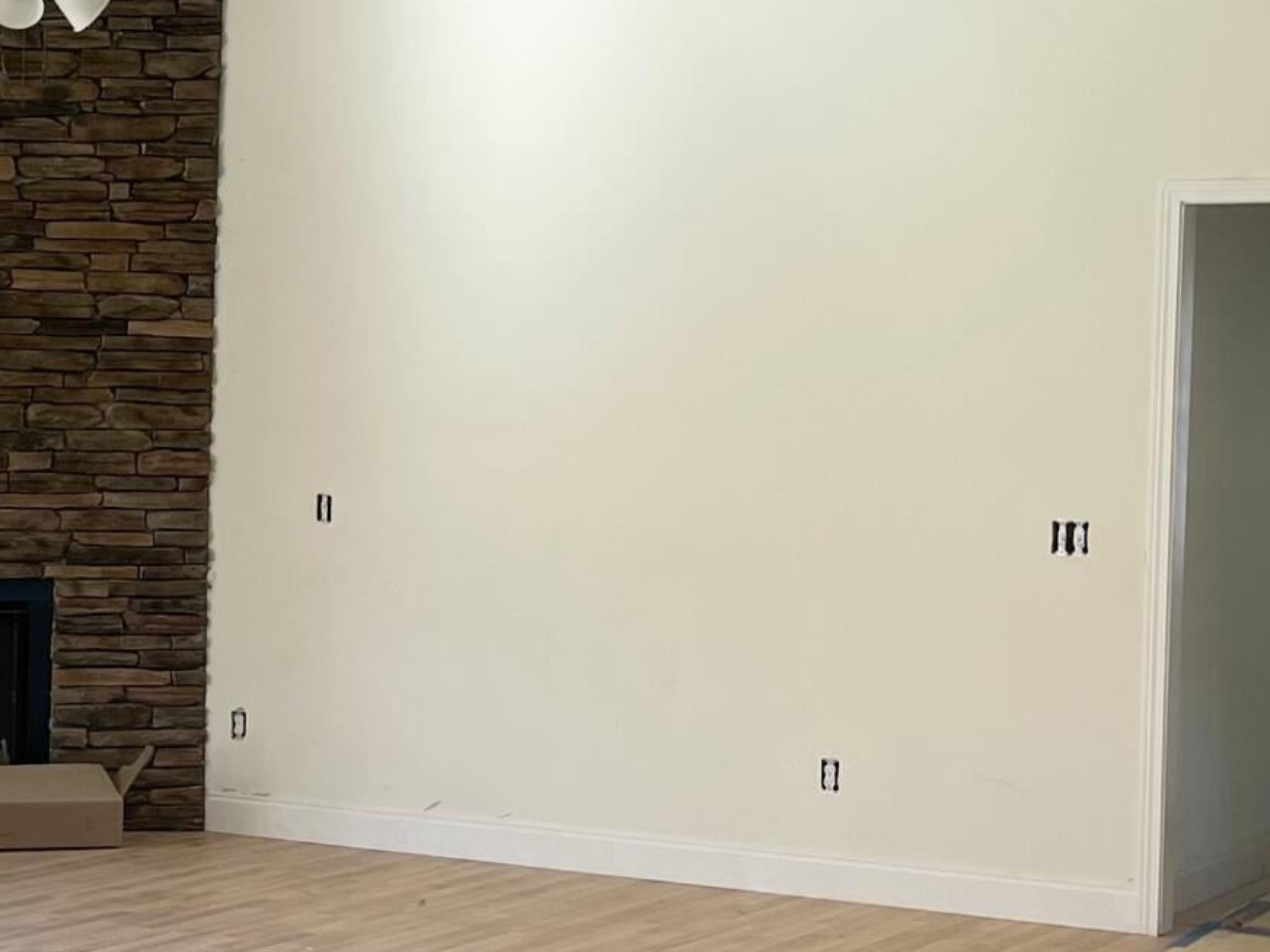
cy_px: 464
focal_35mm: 86
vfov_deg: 17.2
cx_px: -80
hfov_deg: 21.7
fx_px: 3155
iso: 40
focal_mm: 5.1
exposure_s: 1/121
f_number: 1.6
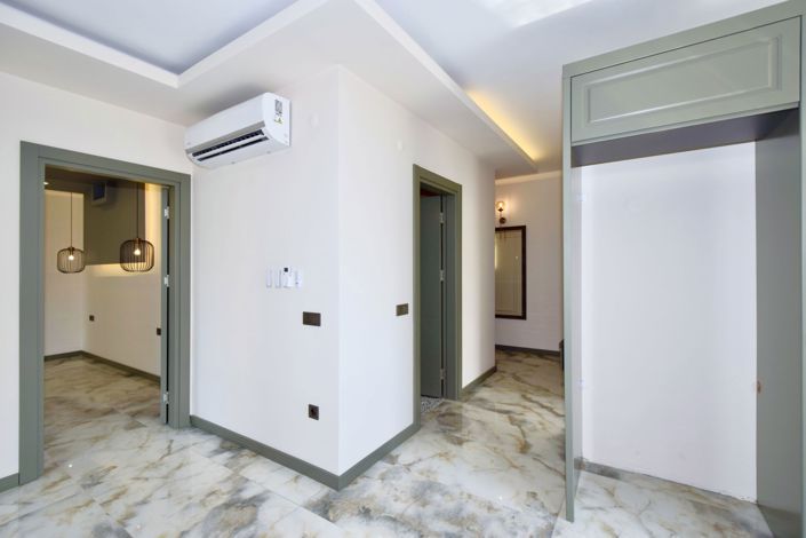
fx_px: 336
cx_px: 403
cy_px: 269
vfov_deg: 77.3
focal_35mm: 15
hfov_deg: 100.4
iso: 320
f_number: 5
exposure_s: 1/200
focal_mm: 10
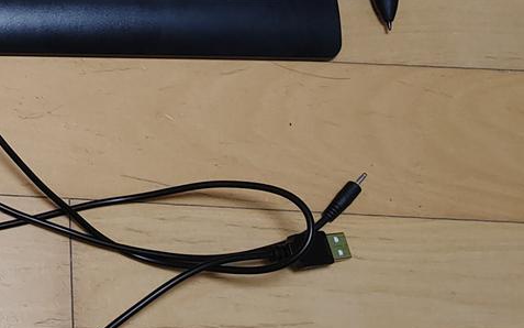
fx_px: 1057
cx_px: -124
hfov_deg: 24.8
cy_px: -19
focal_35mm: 74
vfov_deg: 17.1
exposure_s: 1/60
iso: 400
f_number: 1.8
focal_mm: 4.81
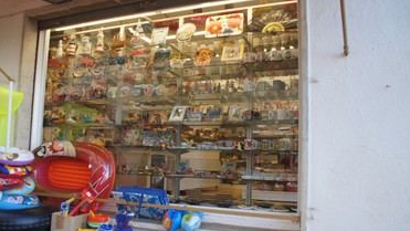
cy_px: 120
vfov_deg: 33.8
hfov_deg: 56.2
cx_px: 165
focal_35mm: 35
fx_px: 381
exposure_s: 1/60
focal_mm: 18
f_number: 4.5
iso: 100
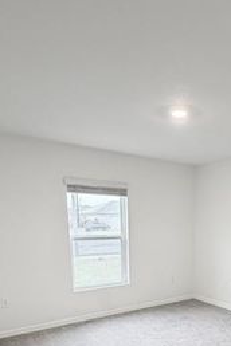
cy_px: 279
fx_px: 289
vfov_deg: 57.1
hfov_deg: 41.9
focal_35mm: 30
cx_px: 182
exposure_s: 1/60
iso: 250
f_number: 2.2
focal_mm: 2.22
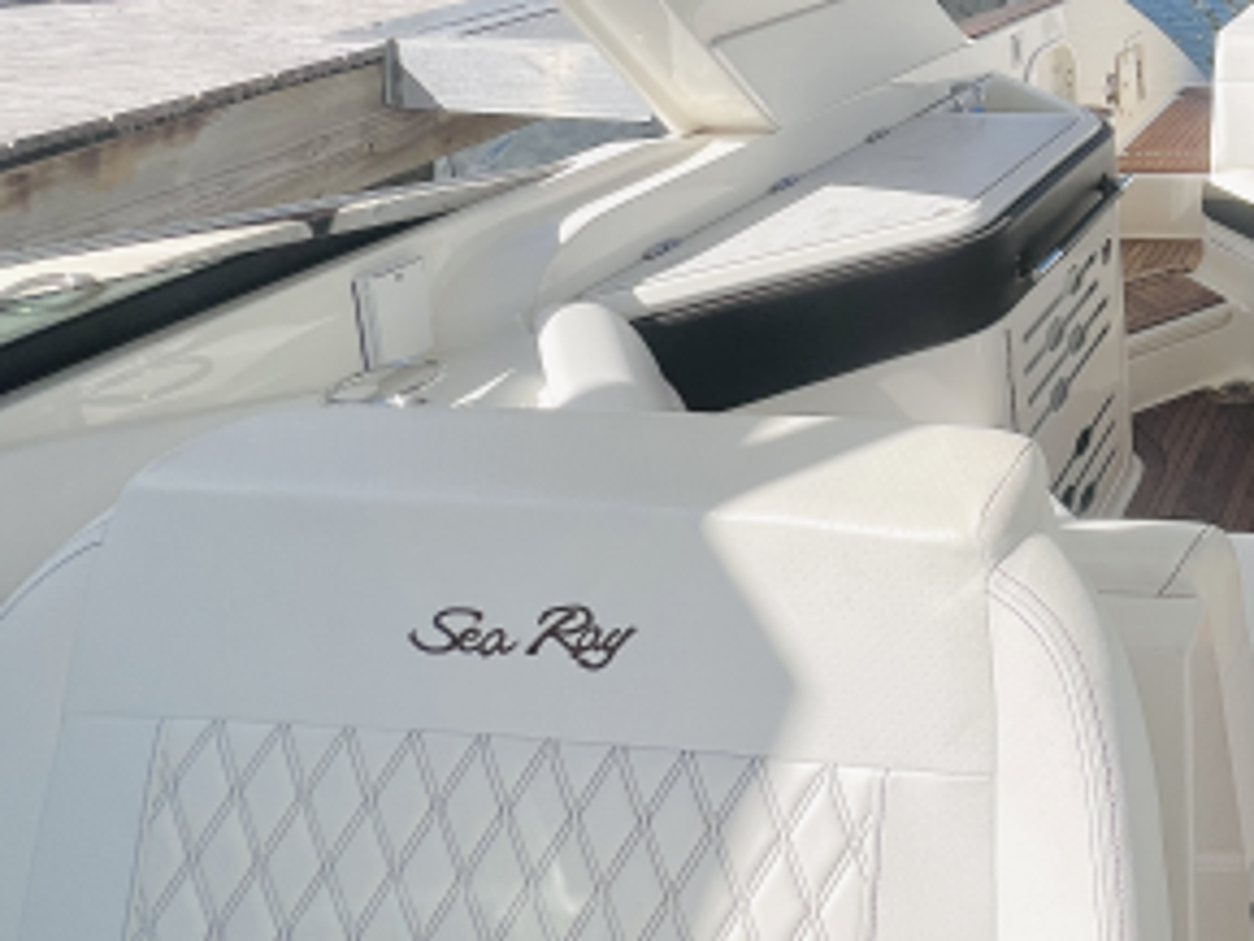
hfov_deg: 44.3
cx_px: 1408
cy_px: -69
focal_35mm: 30
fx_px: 1087
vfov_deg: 39.3
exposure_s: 1/2096
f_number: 1.8
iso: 32
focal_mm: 1.57
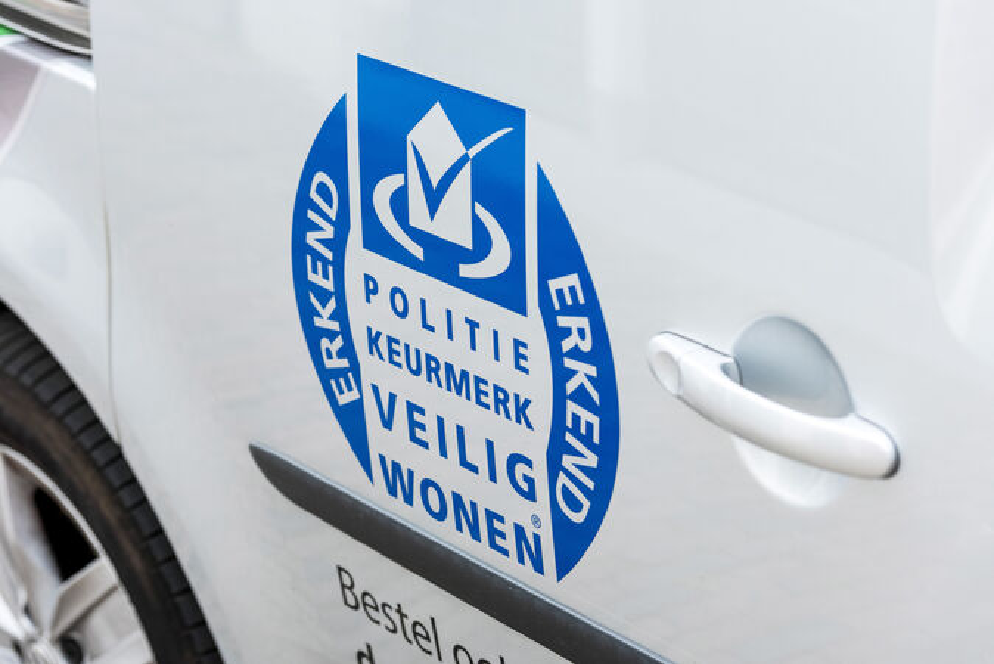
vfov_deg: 12.2
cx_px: 497
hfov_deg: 18.3
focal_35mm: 112
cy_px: 332
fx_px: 3094
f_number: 5
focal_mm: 112
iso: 400
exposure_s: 1/400
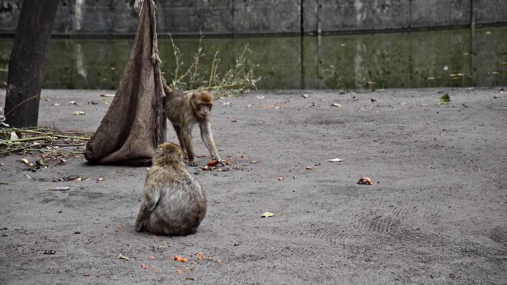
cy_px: 120
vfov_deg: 5.5
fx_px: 2971
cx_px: 254
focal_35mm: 221
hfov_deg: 9.8
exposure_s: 1/500
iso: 800
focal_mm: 140
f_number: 5.6
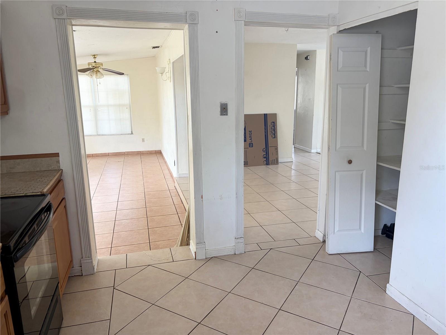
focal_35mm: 26
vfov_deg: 53.1
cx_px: 223
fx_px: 335
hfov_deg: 67.3
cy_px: 168
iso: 100
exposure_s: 1/120
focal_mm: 5.96
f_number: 1.6
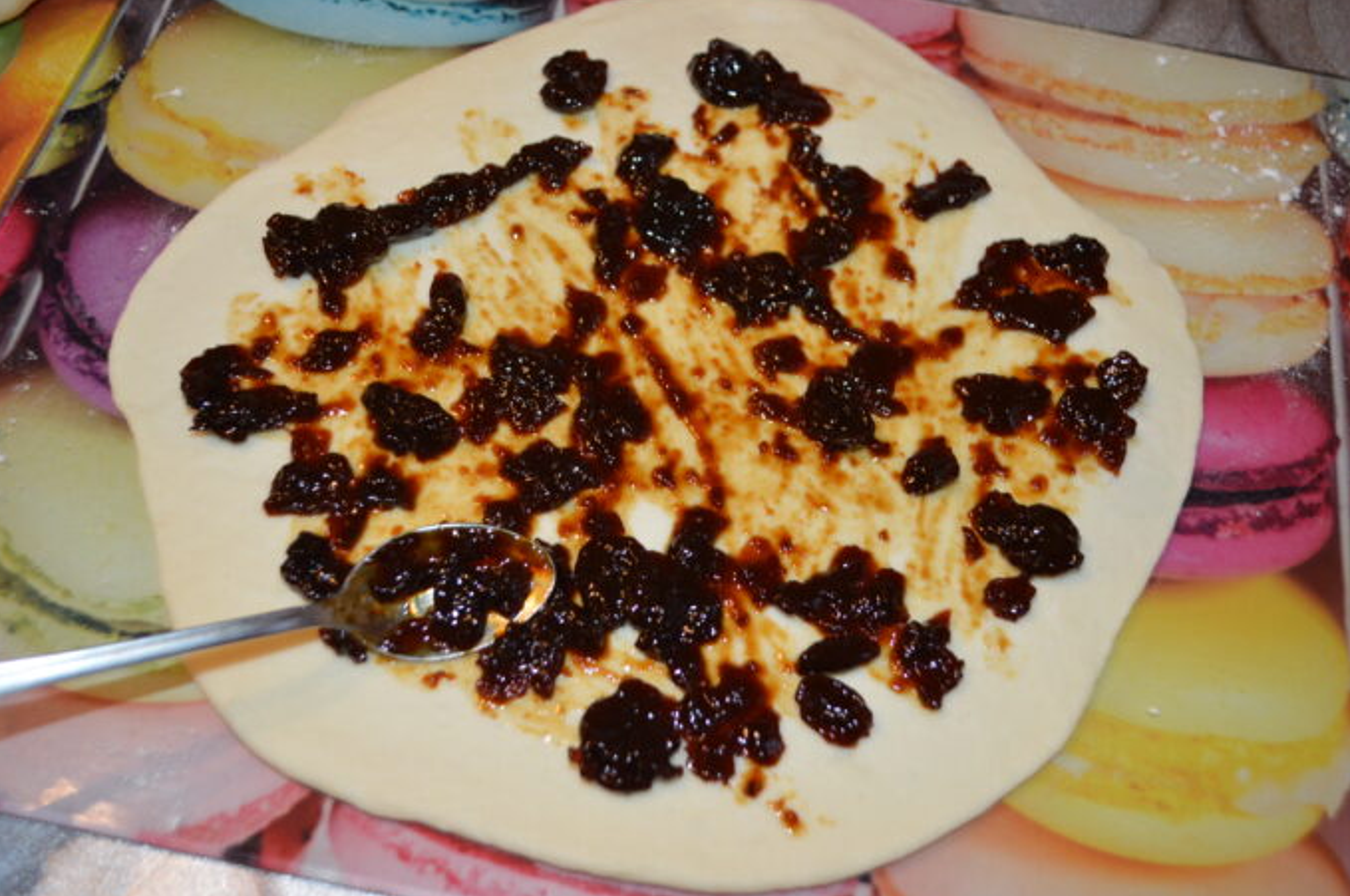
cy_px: 440
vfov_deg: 38.8
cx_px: 680
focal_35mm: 34
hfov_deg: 55.9
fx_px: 1273
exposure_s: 1/60
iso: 1000
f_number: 4
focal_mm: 22
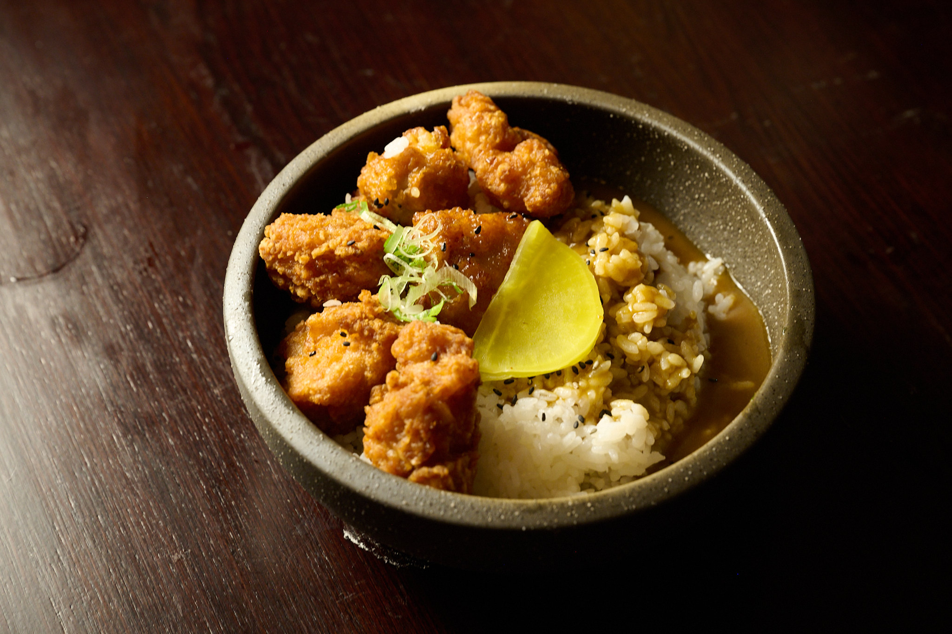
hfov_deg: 28.8
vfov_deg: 19.5
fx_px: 1851
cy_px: 317
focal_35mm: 70
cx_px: 476
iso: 1600
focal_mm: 70
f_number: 7.1
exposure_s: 1/30
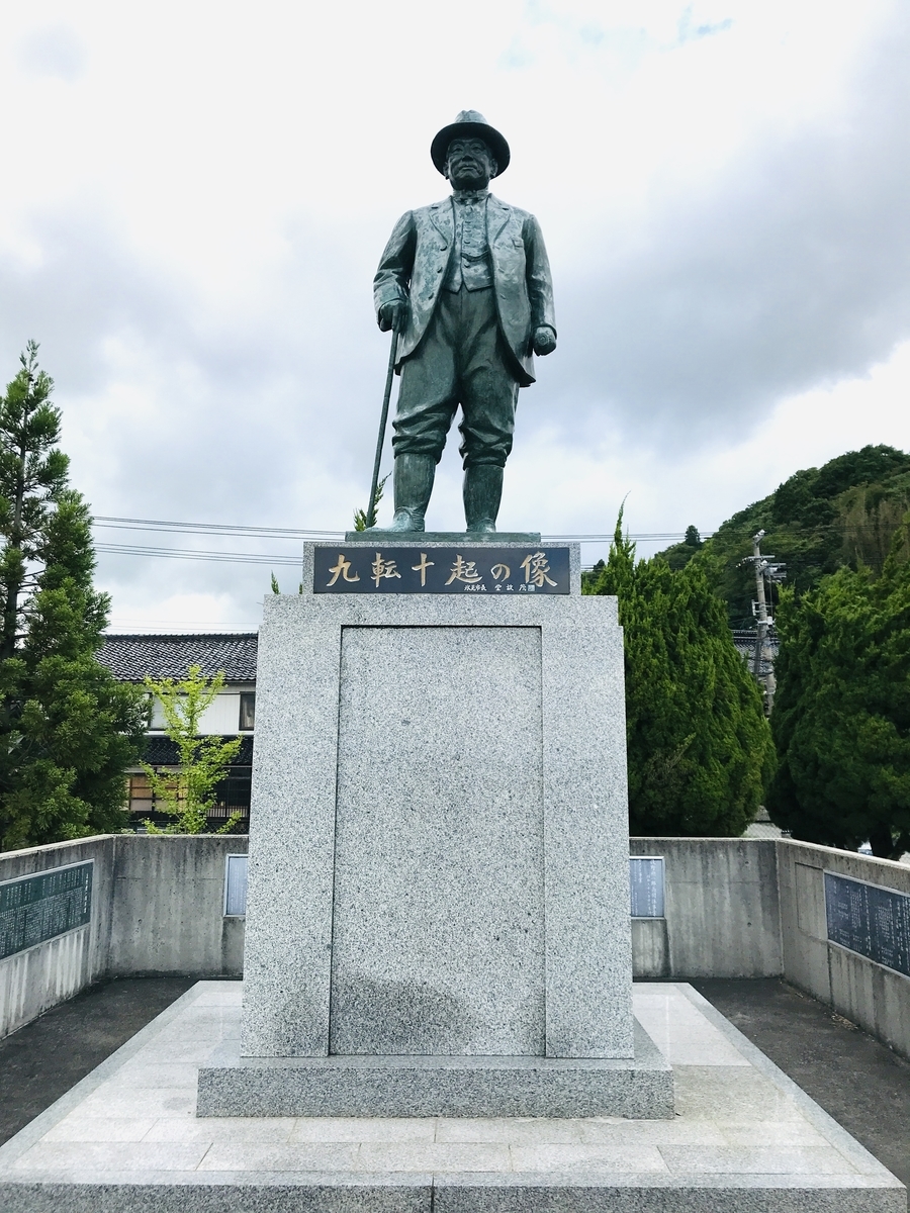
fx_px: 981
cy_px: 606
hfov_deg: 49.7
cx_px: 455
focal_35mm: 28
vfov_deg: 63.4
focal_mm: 3.99
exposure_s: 1/903
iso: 20
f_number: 1.8
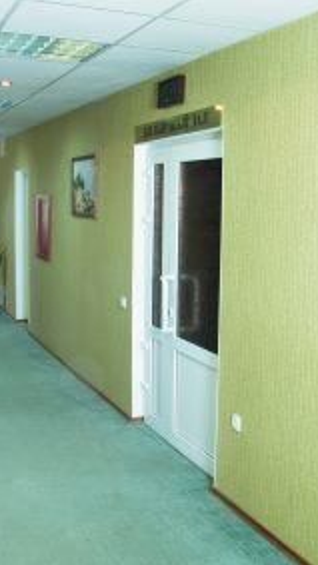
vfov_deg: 47.4
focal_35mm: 43
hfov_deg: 27.6
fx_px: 645
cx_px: 186
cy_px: 283
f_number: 11
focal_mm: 18
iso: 200
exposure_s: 1/13
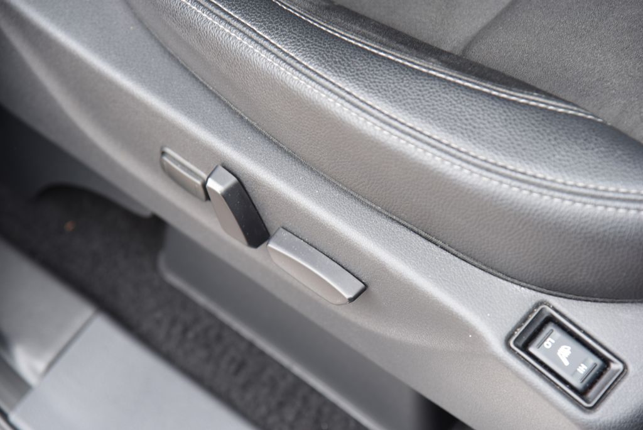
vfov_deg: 11.4
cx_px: 322
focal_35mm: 120
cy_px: 215
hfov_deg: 17.1
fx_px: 2144
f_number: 4.5
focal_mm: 120
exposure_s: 1/80
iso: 500
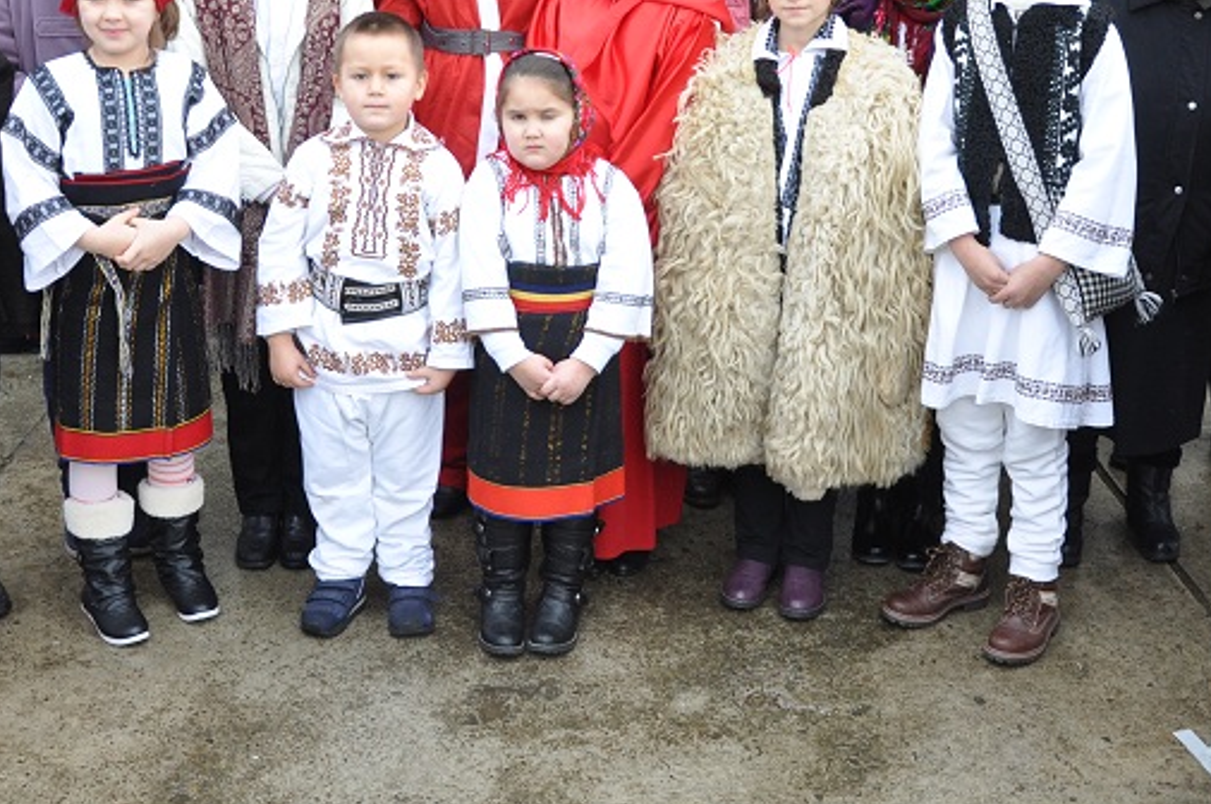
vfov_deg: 27.5
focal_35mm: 48
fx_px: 1613
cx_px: 634
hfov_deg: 41.2
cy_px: 166
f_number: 9
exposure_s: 1/320
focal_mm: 18
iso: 500
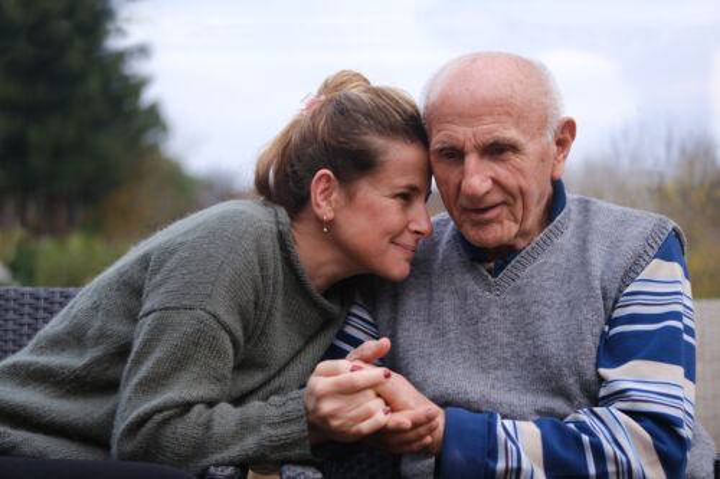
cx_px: 360
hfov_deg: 27.0
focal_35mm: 75
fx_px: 1499
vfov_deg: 18.2
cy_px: 240
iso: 160
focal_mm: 50
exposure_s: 1/180
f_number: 2
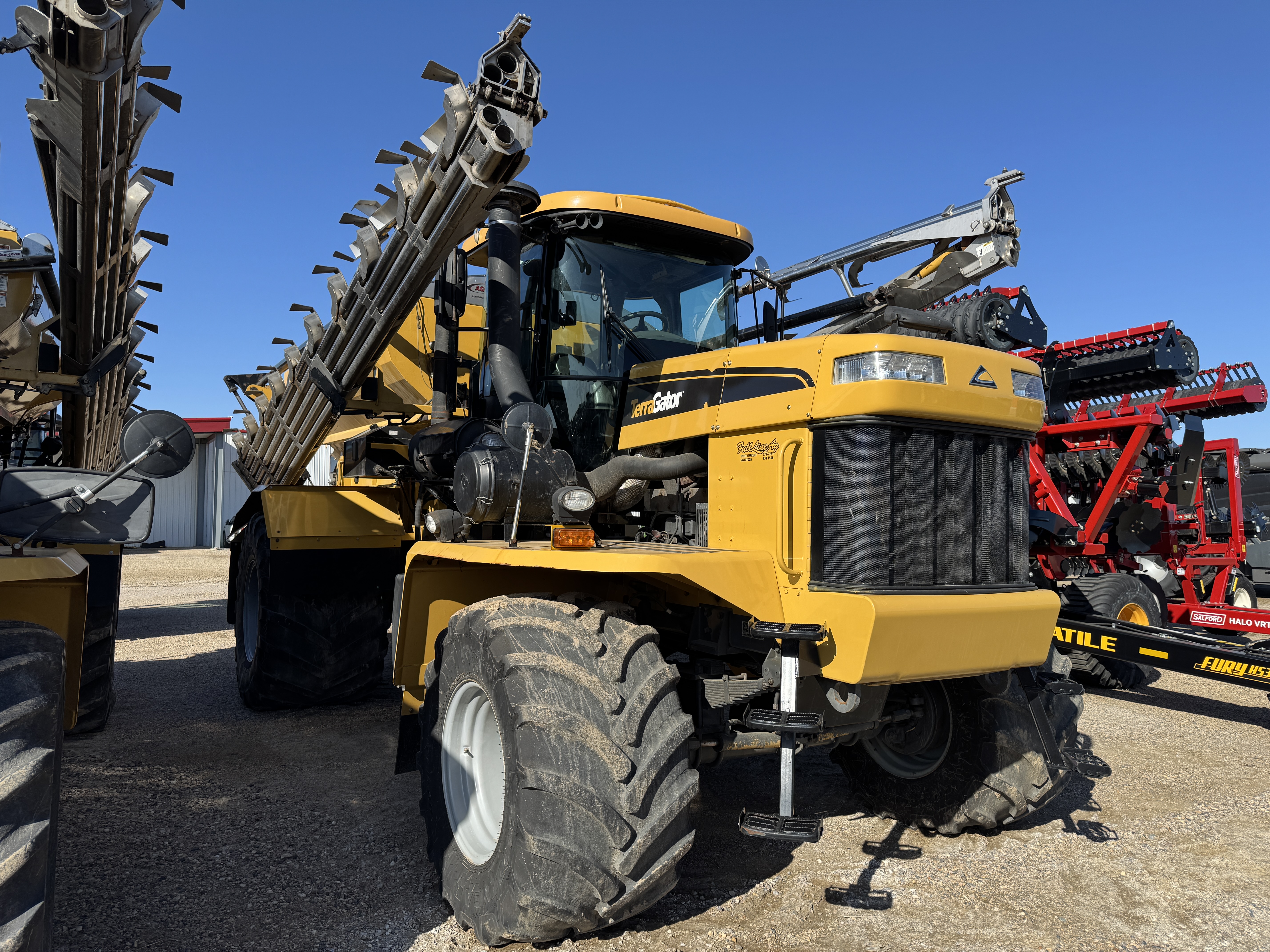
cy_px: 476
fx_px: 881
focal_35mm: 24
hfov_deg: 71.6
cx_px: 635
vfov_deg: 56.8
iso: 80
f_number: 1.78
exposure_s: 1/3247
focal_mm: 6.76
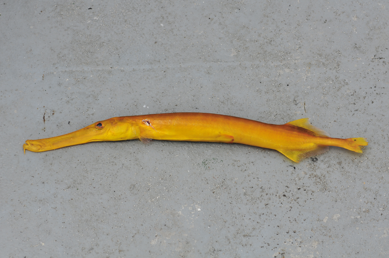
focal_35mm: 158
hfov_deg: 13.1
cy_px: 129
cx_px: 194
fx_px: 1700
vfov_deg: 8.7
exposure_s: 1/250
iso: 200
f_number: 6.3
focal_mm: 105
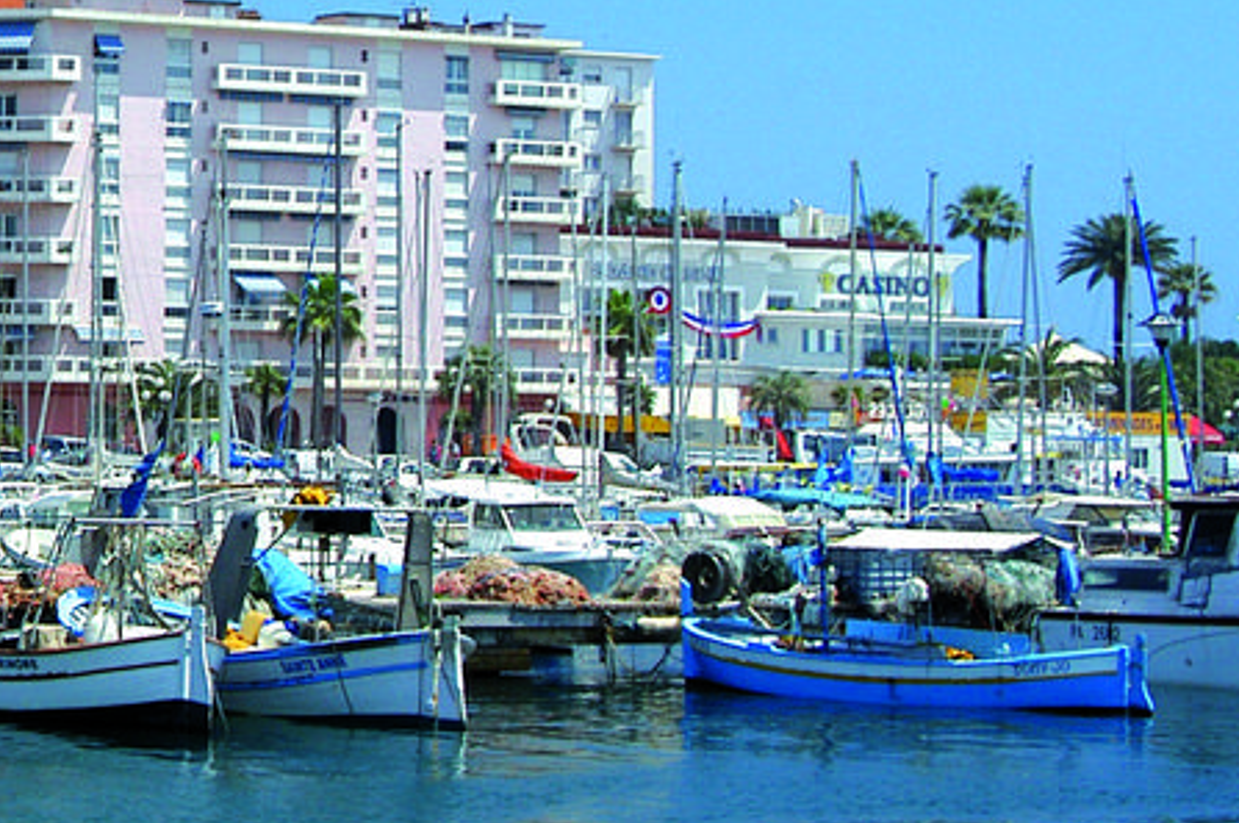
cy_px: 17
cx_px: -316
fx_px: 4435
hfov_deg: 15.2
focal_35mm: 129
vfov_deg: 10.5
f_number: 7.1
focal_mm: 32
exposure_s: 1/160
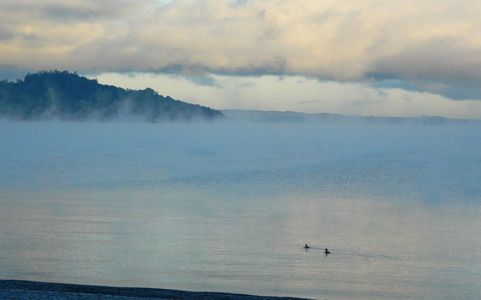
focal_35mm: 110
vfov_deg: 11.9
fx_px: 1442
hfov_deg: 18.9
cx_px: 241
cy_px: 128
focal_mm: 18.6
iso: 80
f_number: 4.5
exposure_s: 1/200
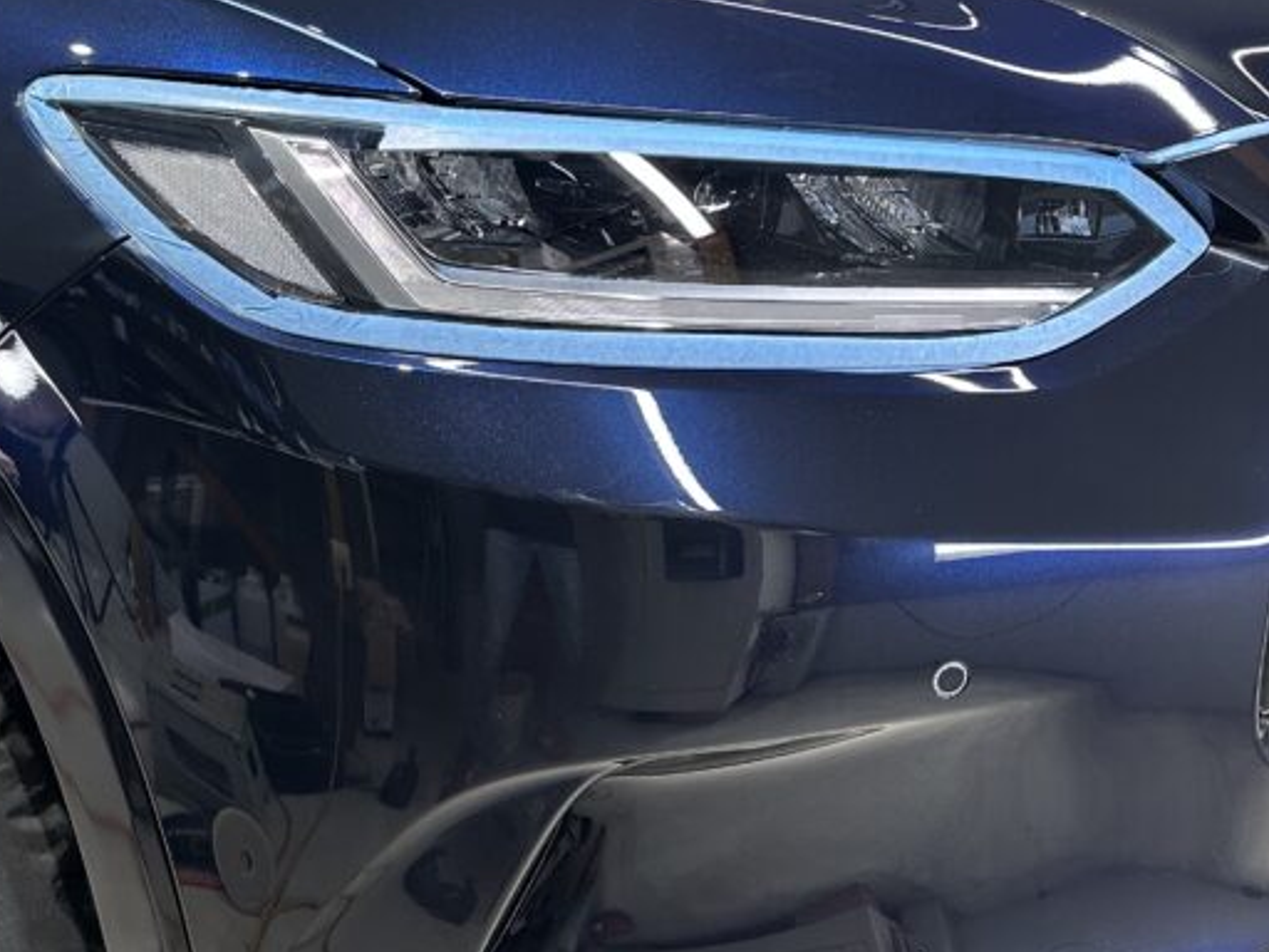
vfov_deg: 30.2
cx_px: 161
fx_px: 1760
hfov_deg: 37.4
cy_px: 364
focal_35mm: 48
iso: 200
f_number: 1.78
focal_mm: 6.86
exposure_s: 1/120
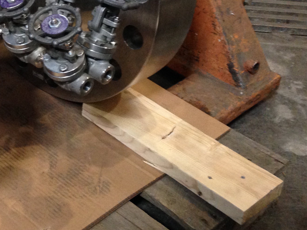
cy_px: 14
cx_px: 25
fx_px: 727
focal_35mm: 82
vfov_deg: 17.7
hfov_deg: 23.2
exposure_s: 1/20
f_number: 2.4
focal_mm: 4.12
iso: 200
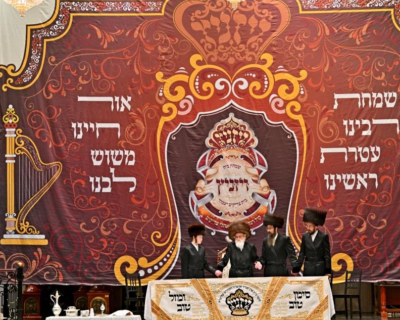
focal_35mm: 85
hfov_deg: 22.5
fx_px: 1006
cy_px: 171
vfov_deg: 18.1
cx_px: 230
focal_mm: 70
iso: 200
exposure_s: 1/320
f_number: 2.8
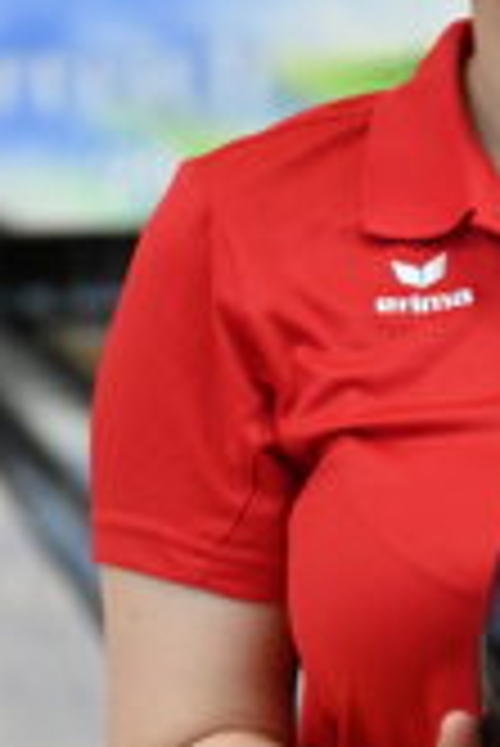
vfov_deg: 10.0
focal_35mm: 205
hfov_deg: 6.7
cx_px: 579
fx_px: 4262
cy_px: 166
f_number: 5.6
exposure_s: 1/400
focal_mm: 85
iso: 8000
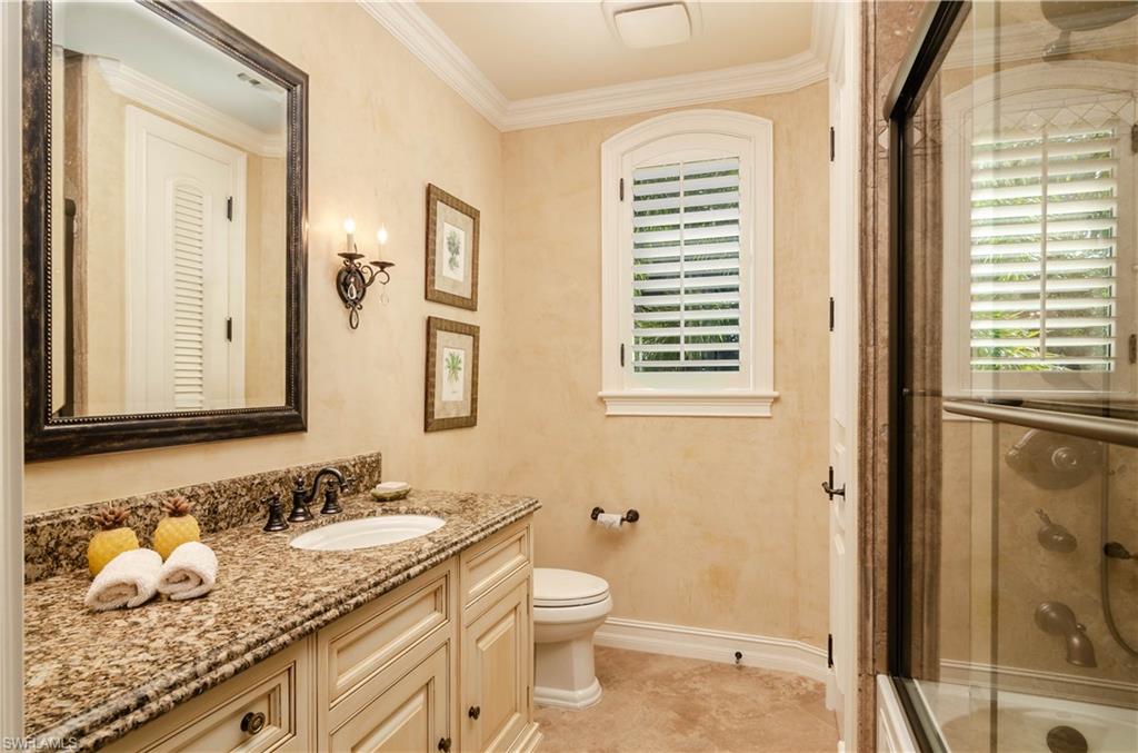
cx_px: 569
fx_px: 568
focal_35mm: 18
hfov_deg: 90.2
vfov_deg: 67.1
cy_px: 376
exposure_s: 1/8
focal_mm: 12
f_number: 10
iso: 200
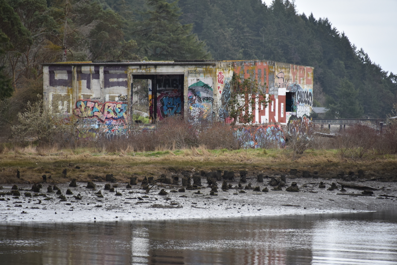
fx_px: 2757
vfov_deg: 5.5
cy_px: 132
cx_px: 198
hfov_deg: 8.2
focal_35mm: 250
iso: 560
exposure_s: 1/500
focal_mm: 250
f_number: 5.6
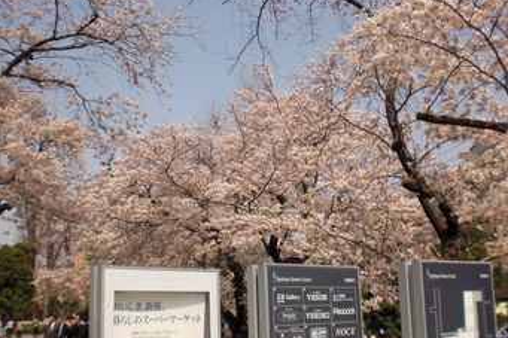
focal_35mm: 40
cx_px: 253
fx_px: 564
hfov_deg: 48.5
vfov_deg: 33.3
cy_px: 185
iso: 64
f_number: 5.6
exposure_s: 1/320
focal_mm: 6.3
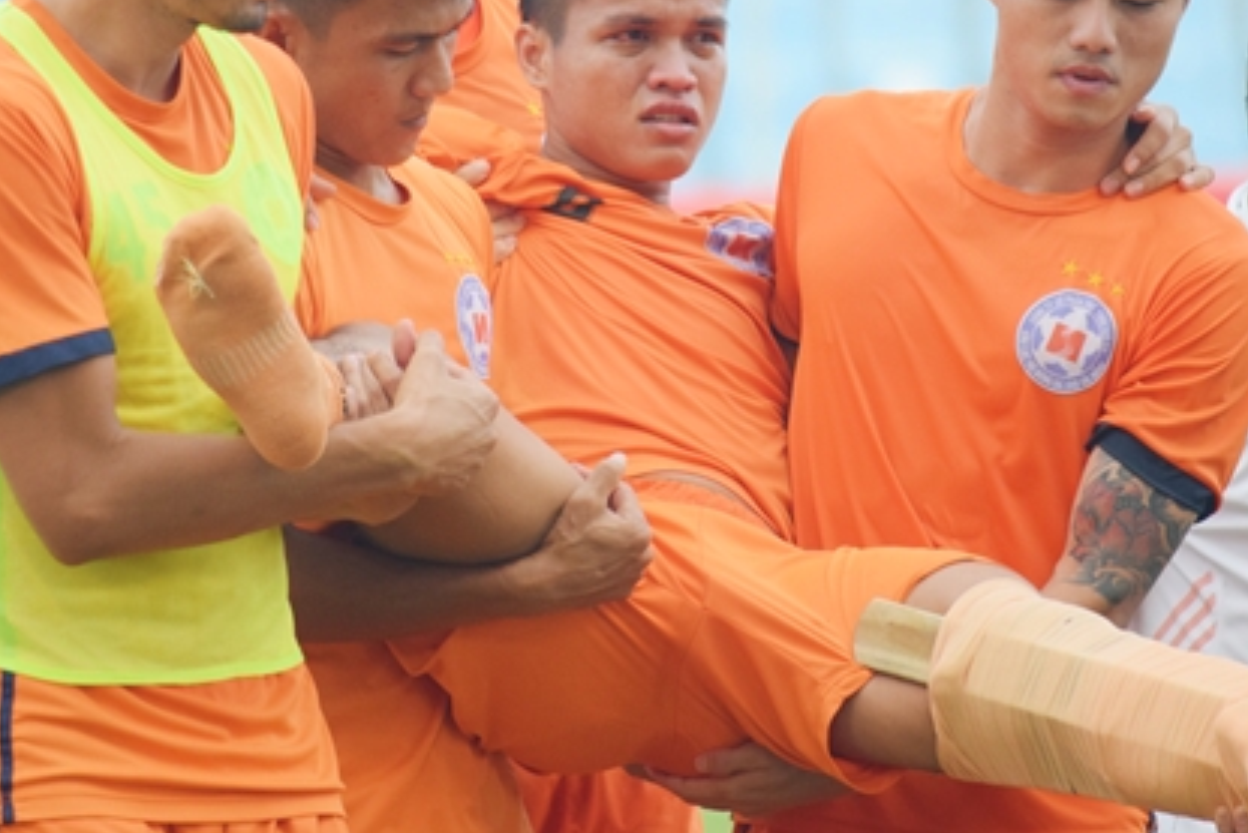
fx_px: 24066
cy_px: 233
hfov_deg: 3.0
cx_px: 619
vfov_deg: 2.0
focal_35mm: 694
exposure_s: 1/500
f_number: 5.6
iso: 1000
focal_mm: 300
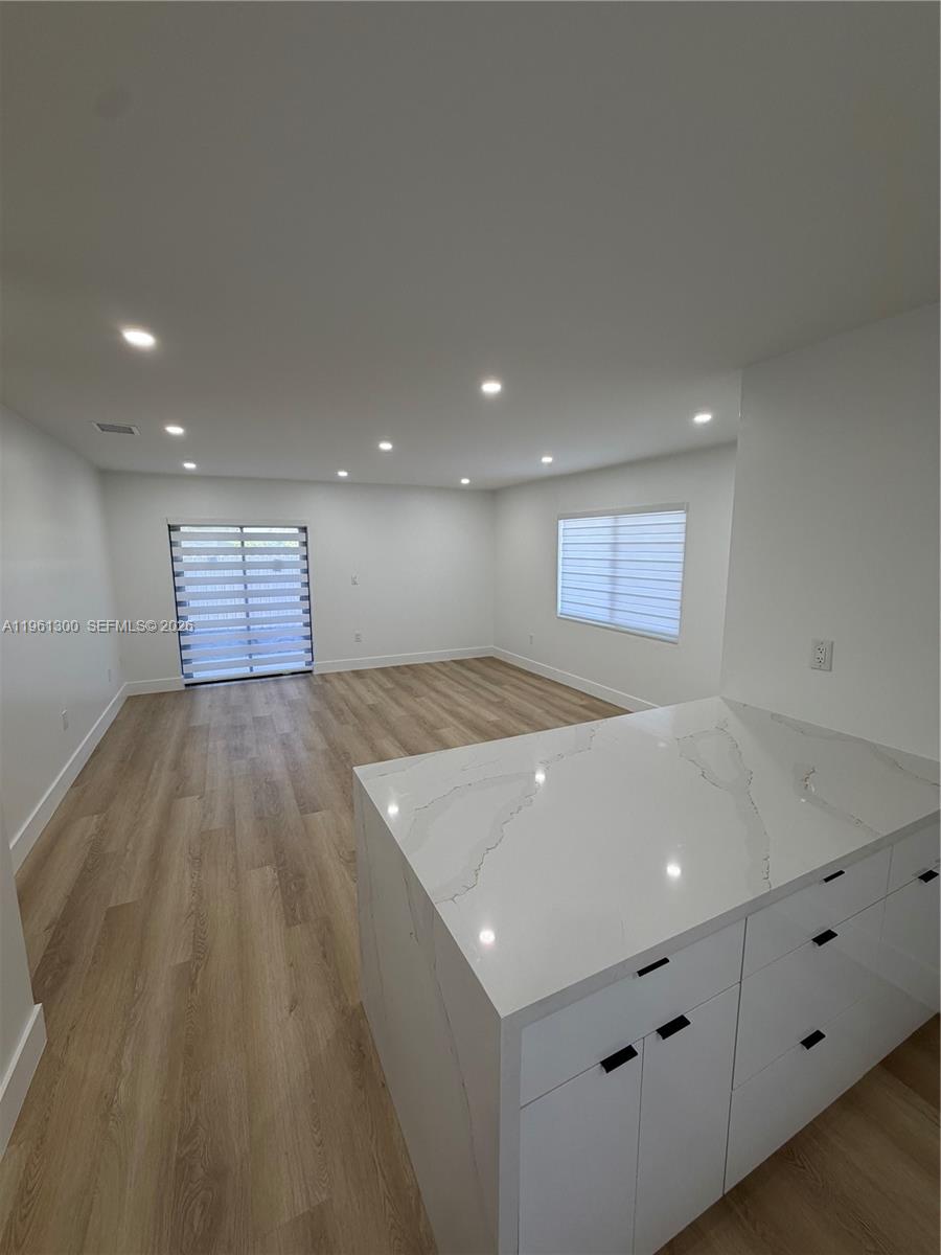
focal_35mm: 14
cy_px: 628
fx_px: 507
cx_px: 470
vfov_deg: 102.1
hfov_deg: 85.7
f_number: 2.2
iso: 125
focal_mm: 2.22
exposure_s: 1/120
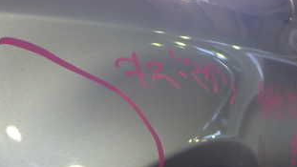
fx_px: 496
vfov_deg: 19.0
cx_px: 40
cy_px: 120
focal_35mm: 63
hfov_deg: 32.0
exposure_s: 1/50
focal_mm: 5.4
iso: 200
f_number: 2.3
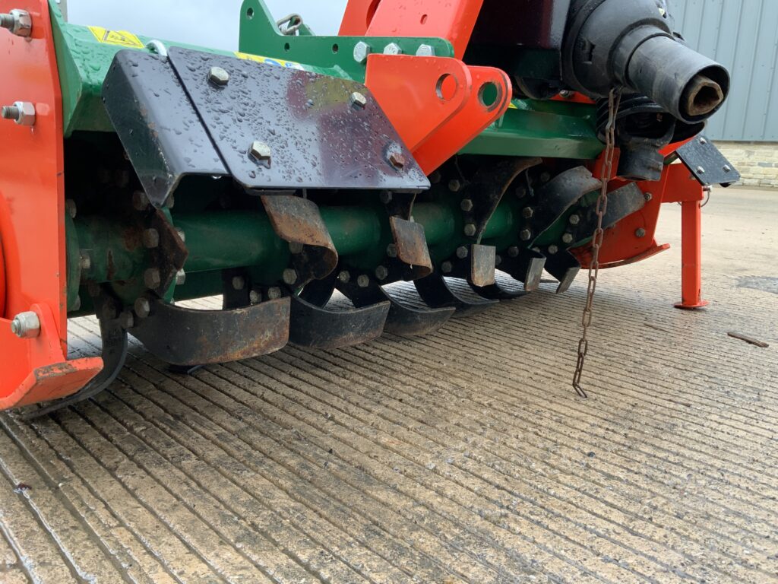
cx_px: 389
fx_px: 652
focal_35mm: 29
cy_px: 292
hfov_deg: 61.7
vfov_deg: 48.2
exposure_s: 1/72
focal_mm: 3
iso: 64
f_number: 1.8
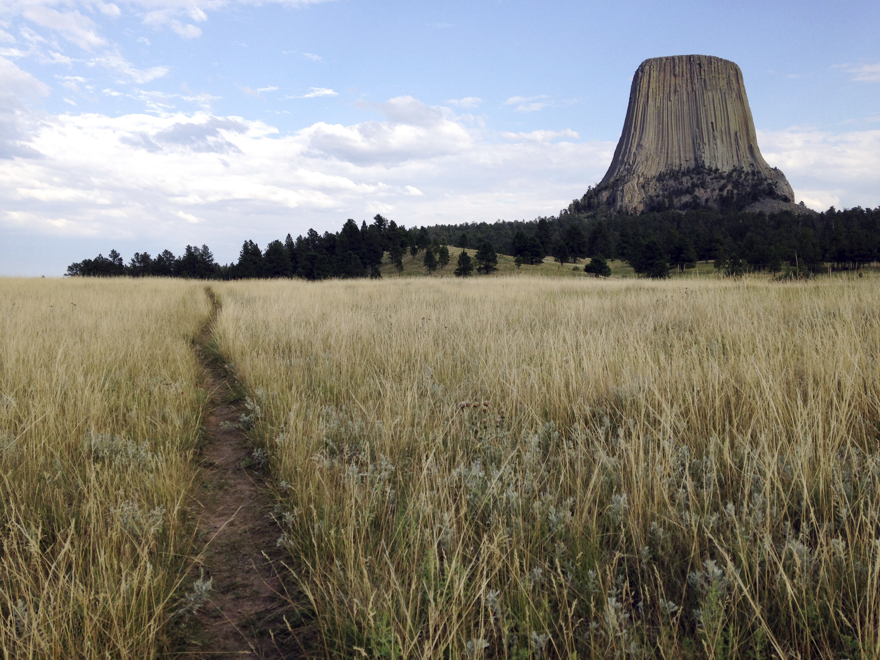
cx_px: 440
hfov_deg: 55.4
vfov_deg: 42.9
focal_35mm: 33
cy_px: 330
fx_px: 839
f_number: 2.4
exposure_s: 1/985
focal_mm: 4.12
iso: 50
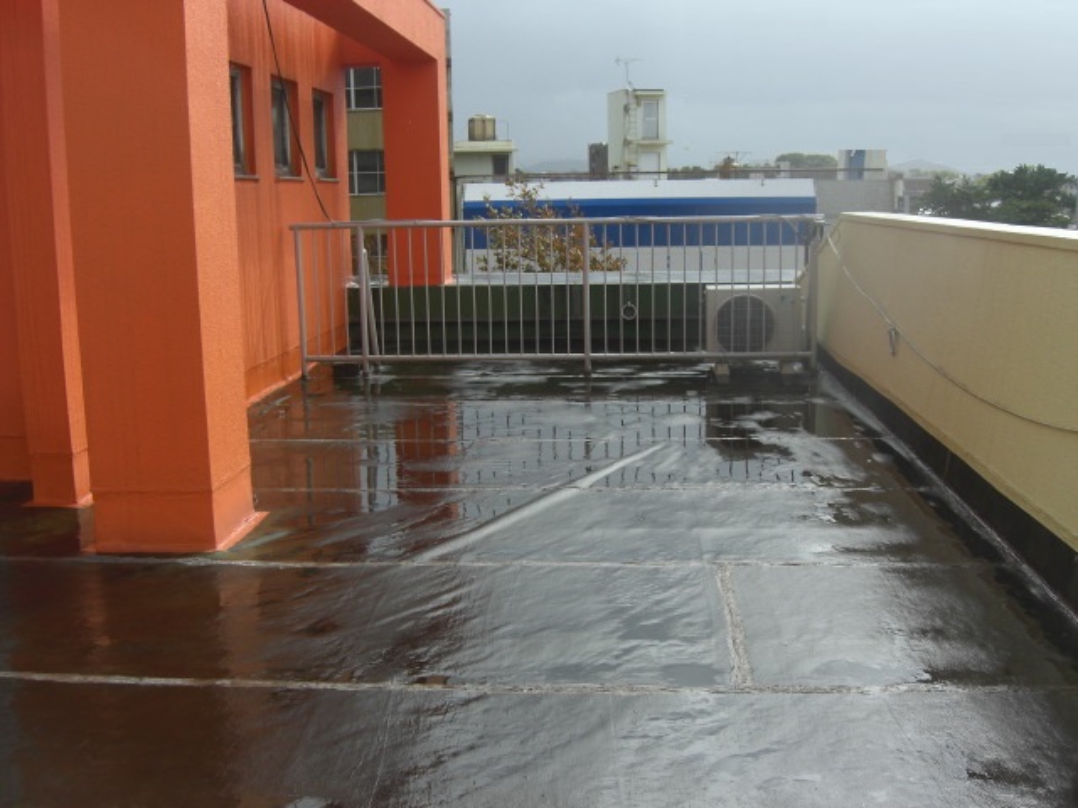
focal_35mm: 38
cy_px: 404
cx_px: 539
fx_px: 1183
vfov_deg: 37.7
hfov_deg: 49.0
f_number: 4
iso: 80
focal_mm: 7.9
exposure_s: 1/500
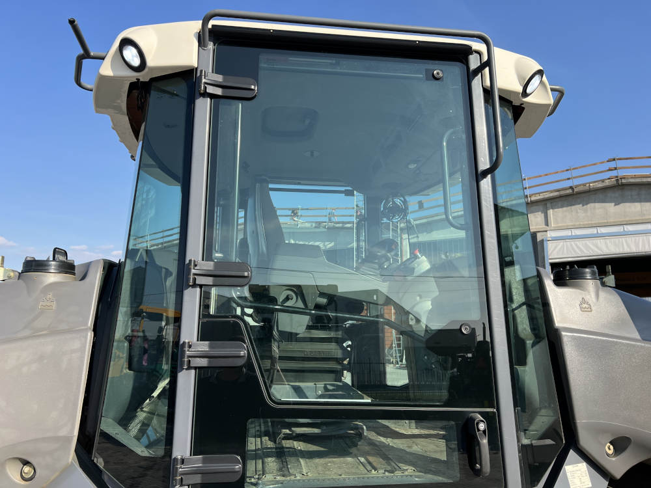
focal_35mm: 26
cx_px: 326
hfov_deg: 67.3
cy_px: 244
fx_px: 489
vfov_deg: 53.1
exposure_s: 1/2632
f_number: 1.5
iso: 50
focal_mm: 5.7
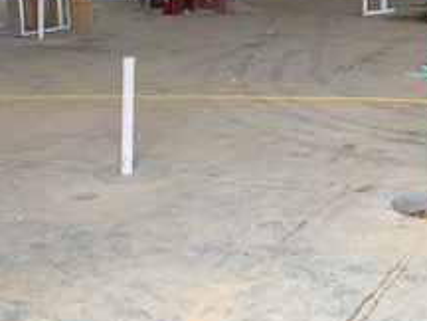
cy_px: -93
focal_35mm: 77
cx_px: 409
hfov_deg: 24.4
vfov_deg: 17.9
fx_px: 950
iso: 40
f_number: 1.8
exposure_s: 1/122
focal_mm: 4.25
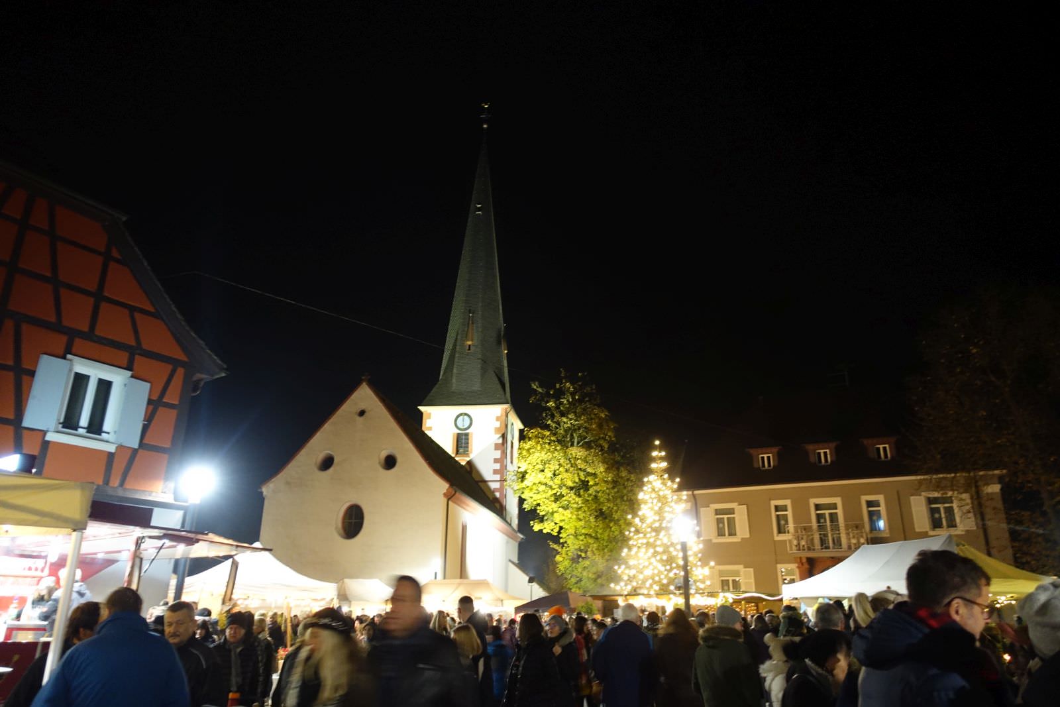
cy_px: 354
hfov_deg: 73.7
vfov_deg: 53.1
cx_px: 530
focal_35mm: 24
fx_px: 707
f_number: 1.8
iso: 800
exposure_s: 1/13
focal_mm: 8.8
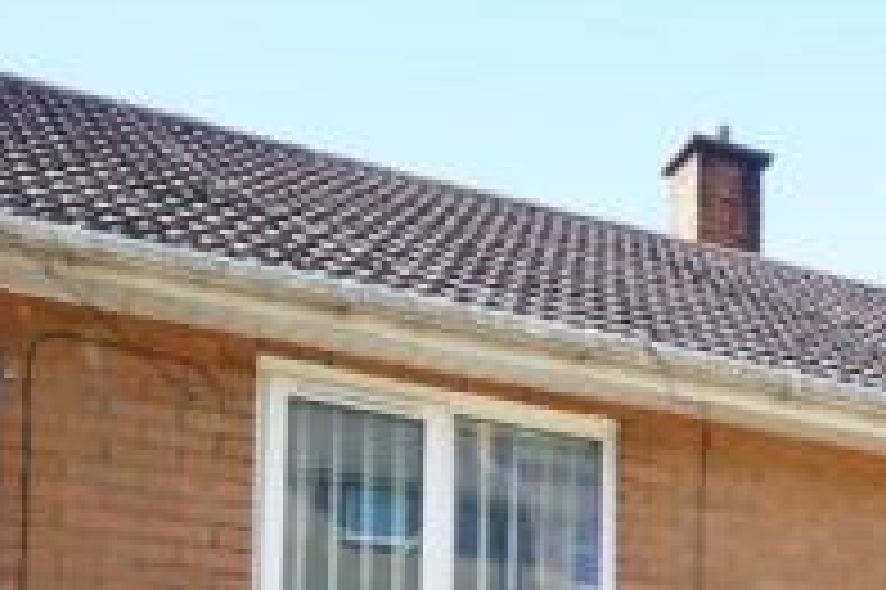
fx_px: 1721
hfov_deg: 26.8
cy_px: 892
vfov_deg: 17.4
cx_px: 944
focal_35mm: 70
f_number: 7.1
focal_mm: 14
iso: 100
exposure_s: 1/60
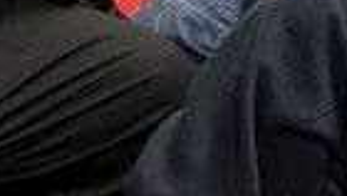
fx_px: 1372
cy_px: -129
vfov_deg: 7.9
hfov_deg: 13.1
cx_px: -258
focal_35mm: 149
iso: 160
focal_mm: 6.76
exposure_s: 1/61
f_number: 1.78
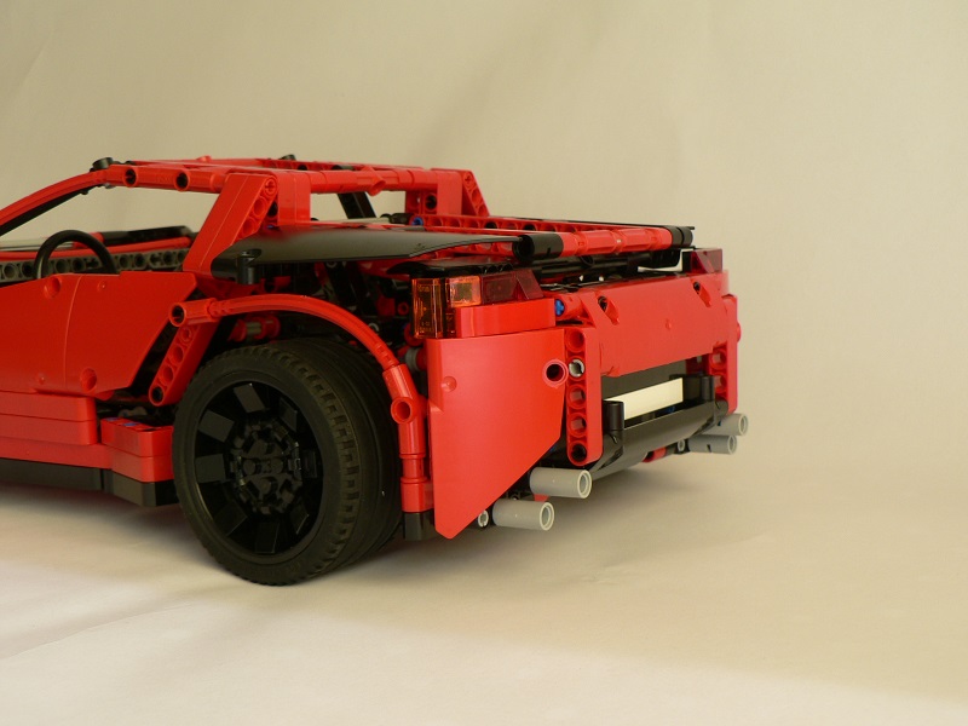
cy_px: 363
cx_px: 484
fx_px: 1426
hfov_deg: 37.5
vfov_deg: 28.6
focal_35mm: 51
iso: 80
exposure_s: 1/80
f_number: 3.6
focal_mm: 8.4
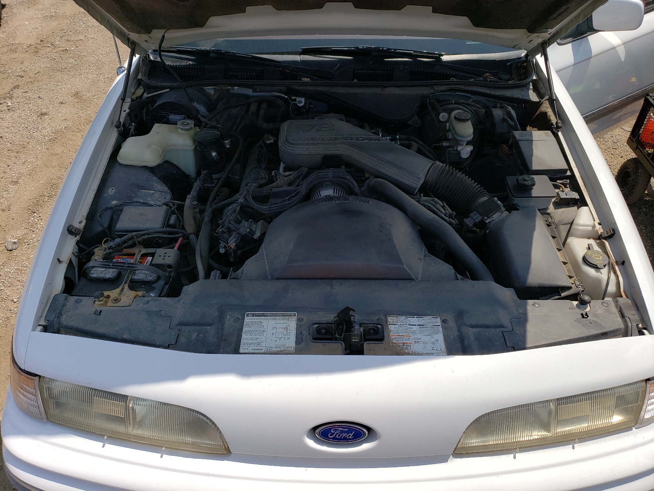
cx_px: 327
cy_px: 246
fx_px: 491
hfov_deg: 67.3
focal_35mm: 26
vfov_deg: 53.1
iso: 50
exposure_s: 1/5000
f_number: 1.5
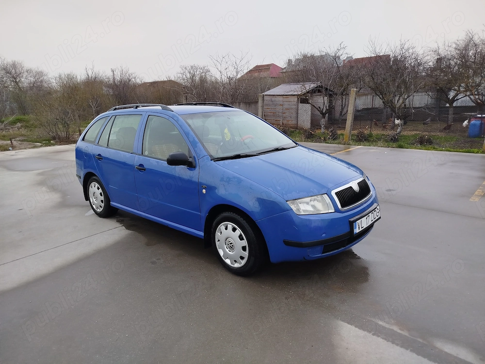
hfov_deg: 71.6
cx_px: 242
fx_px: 336
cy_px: 182
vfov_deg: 56.8
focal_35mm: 24
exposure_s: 1/50
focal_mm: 5.31
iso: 64
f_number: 1.7
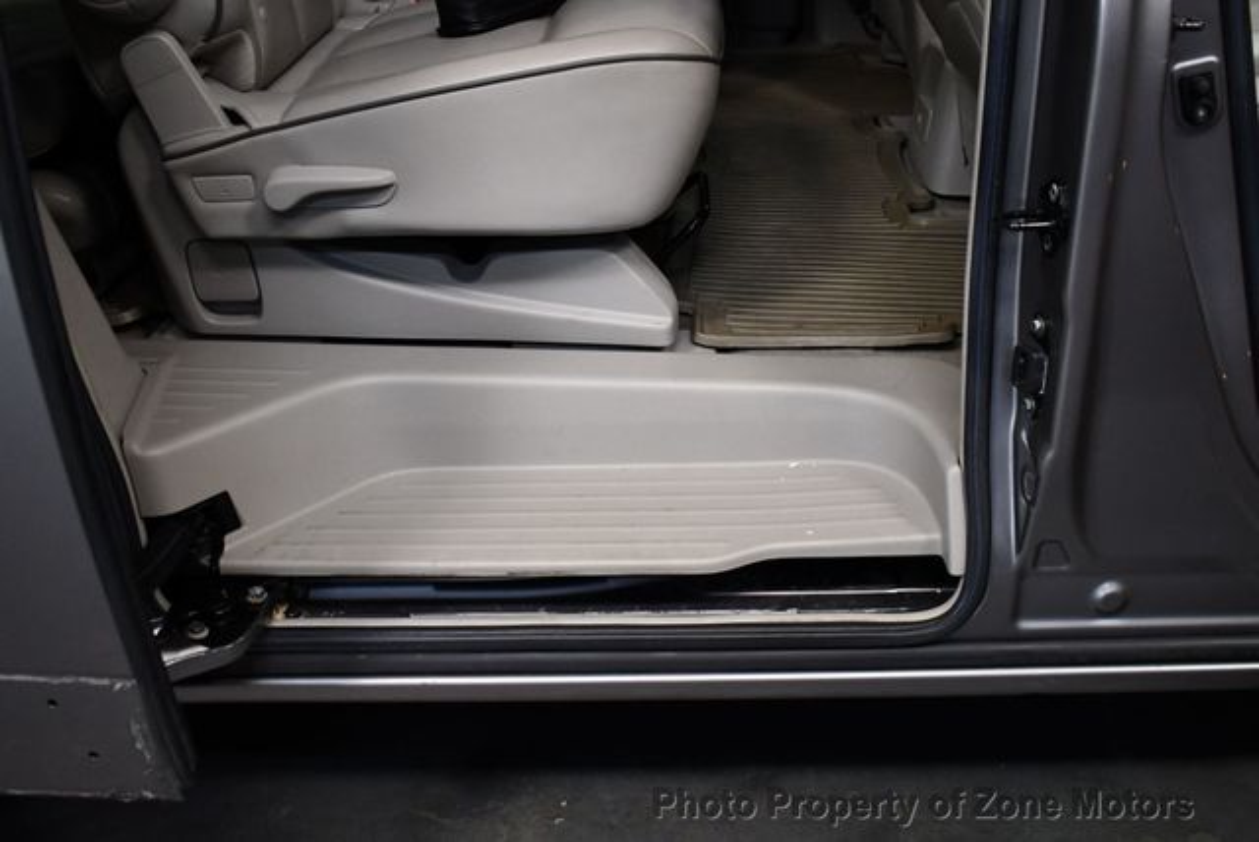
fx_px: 1260
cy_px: 421
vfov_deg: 36.9
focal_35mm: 36
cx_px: 630
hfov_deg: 53.1
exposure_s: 1/125
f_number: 3.5
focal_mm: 18
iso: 1100
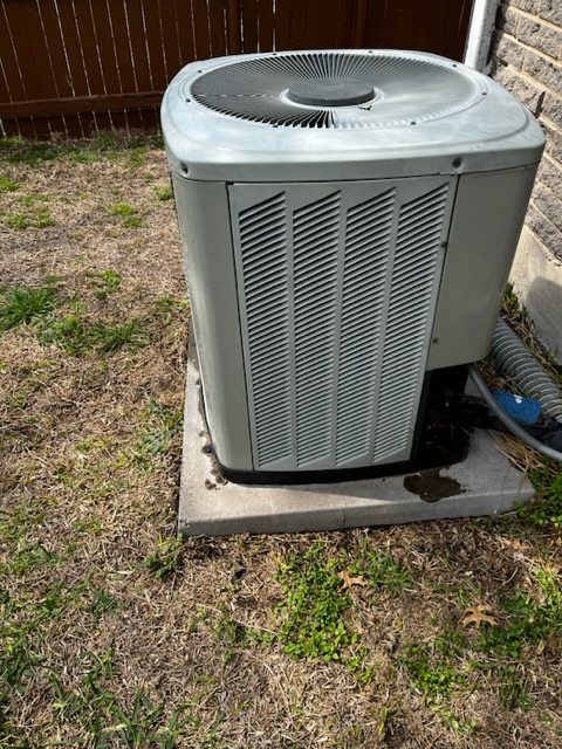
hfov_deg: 53.1
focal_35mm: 26
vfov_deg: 67.3
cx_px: 281
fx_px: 563
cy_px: 374
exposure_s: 1/878
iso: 50
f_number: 1.6
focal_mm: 5.1
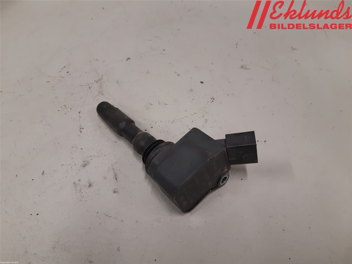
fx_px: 264
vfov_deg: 53.1
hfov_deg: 67.3
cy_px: 132
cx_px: 176
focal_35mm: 26
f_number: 1.7
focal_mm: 3.93
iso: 100
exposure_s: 1/50
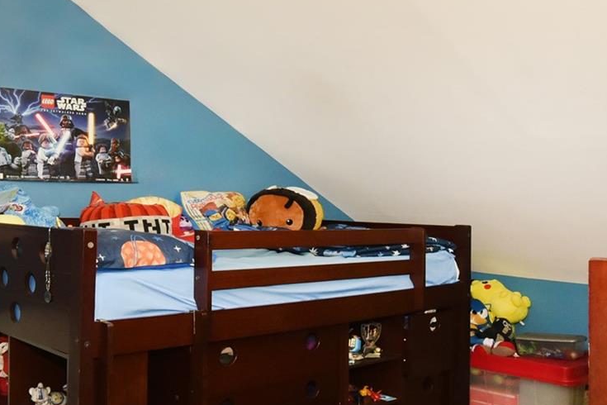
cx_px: 243
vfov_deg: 34.2
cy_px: 213
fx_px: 658
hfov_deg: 49.2
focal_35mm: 39
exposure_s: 1/30
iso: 1600
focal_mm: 14
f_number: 10
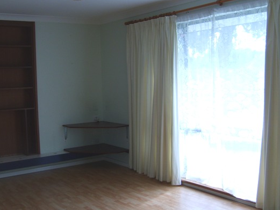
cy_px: 92
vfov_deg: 33.6
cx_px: 127
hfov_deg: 43.8
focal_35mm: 43
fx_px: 348
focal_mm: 5.8
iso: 50
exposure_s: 1/45
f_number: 2.8
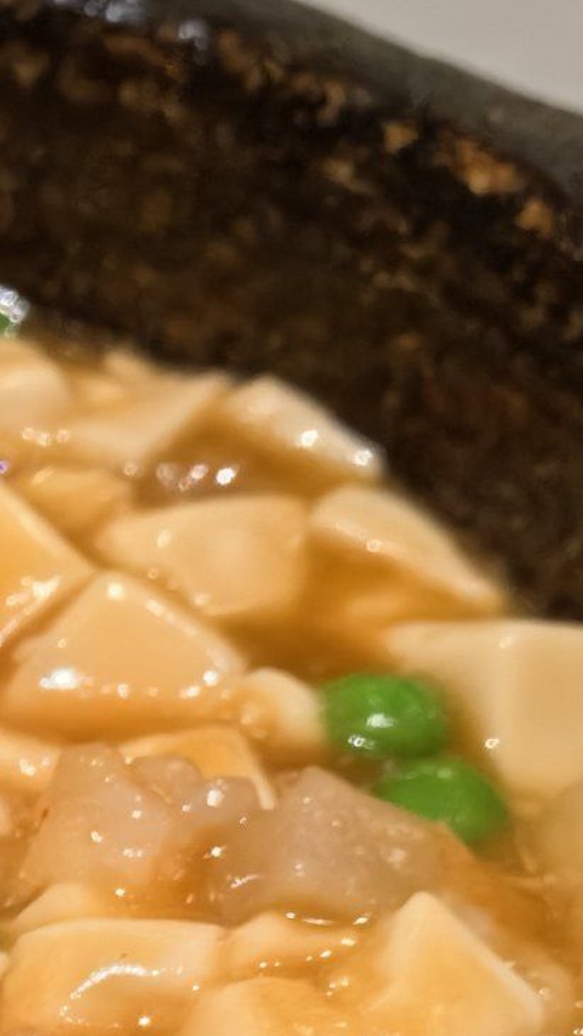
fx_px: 3021
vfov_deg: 18.9
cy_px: 1057
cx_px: -469
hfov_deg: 10.4
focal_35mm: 110
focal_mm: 5.75
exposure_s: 1/100
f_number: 2.8
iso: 500
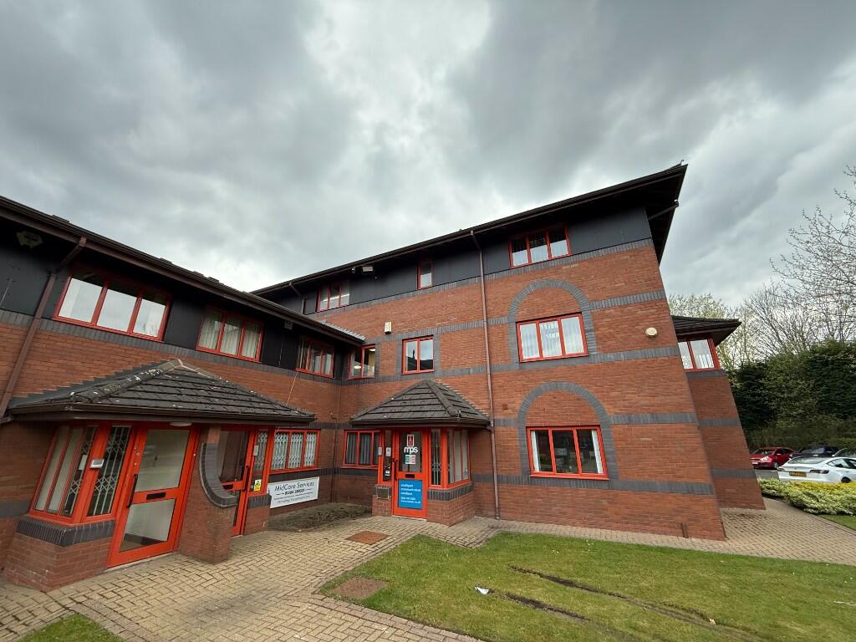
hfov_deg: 102.1
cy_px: 321
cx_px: 428
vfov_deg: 85.7
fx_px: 346
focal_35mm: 14
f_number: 2.2
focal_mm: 2.22
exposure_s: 1/853
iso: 64
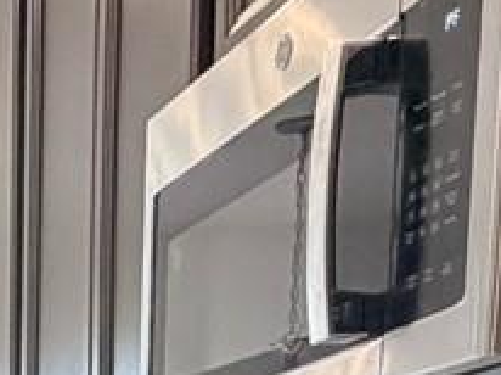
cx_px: -550
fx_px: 1576
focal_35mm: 109
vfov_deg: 11.5
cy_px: 869
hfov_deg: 14.5
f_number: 2.2
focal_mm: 2.22
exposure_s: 1/60
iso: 320
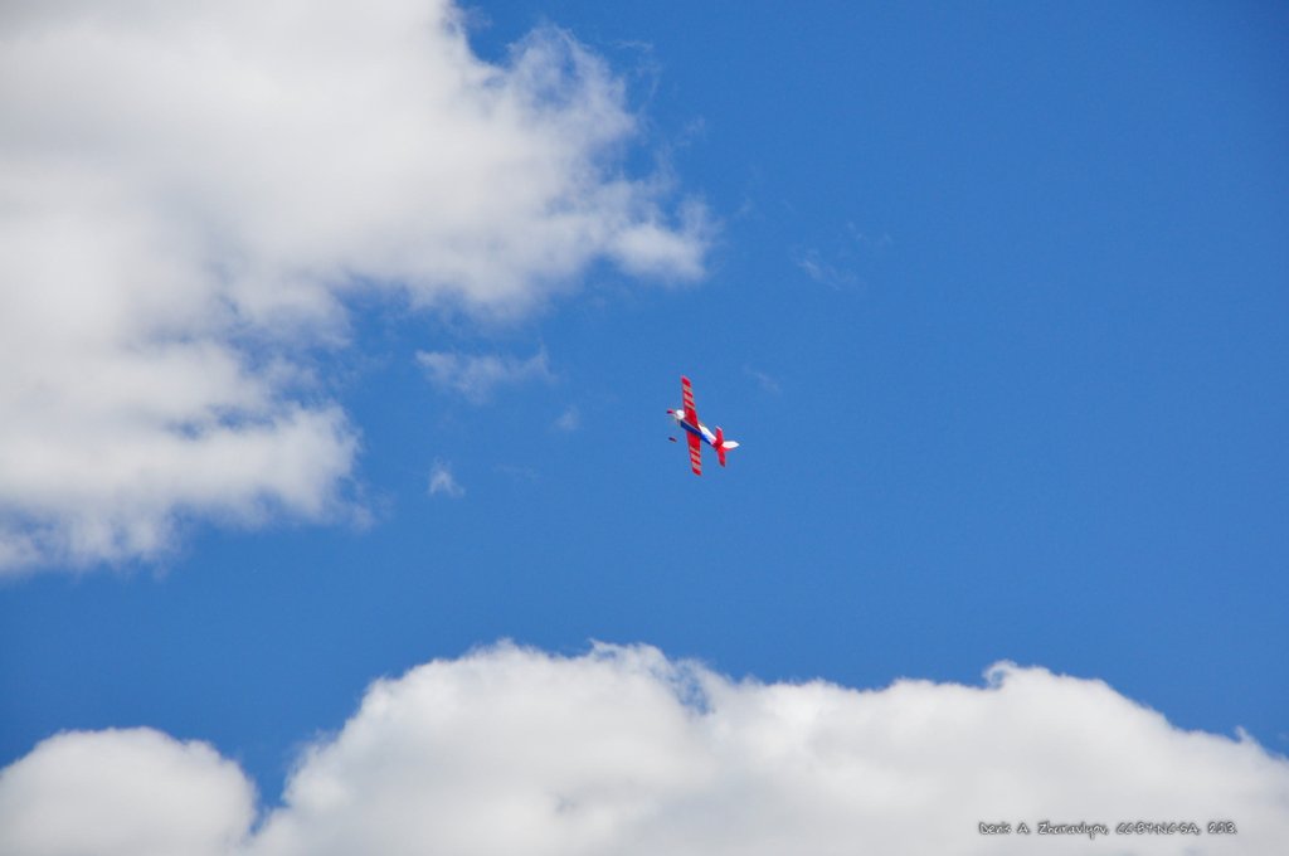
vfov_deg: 7.3
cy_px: 428
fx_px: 6705
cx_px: 644
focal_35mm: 188
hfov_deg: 11.0
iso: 200
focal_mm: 125
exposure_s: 1/250
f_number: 8
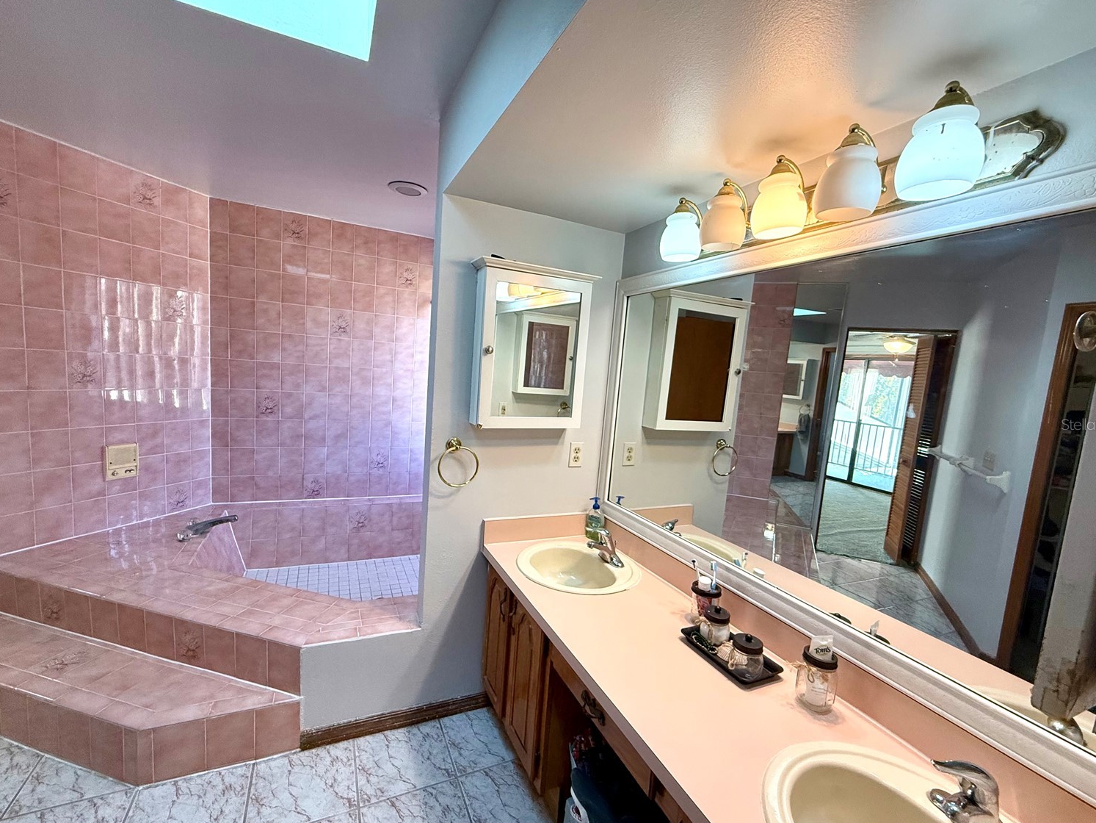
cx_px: 543
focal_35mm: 15
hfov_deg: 98.2
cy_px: 424
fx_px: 475
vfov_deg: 81.7
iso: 320
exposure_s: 1/120
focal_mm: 2.22
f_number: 2.2
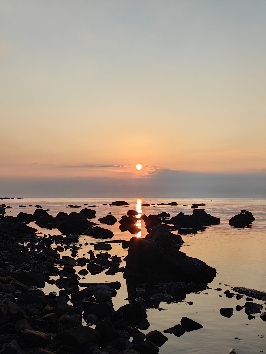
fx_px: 512
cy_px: 177
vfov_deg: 38.2
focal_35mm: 50
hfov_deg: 29.1
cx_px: 133
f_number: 2
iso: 50
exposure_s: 1/5000
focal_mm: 5.75
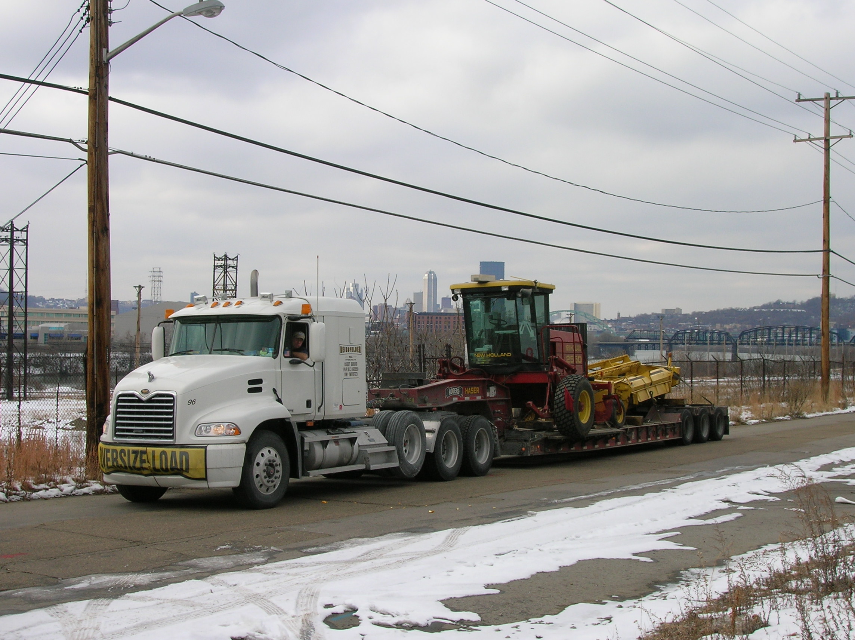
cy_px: 320
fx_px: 1234
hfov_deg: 38.2
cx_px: 428
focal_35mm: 50
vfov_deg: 29.1
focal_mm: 8.4
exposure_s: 1/166
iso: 50
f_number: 5.6
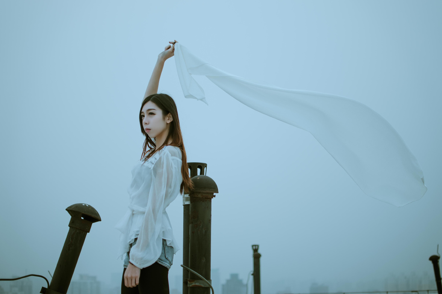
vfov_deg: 25.3
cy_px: 148
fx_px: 657
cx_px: 217
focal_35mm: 54
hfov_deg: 37.2
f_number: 1.8
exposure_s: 1/500
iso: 125
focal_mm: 35
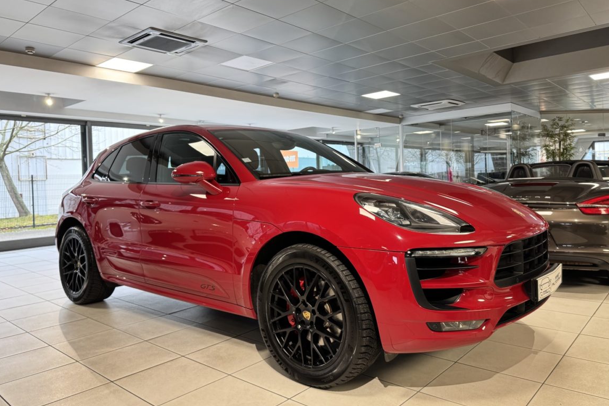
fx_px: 440
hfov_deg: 69.4
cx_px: 297
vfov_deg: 49.5
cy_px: 188
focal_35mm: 26
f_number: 1.78
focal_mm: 6.76
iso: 200
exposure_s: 1/50
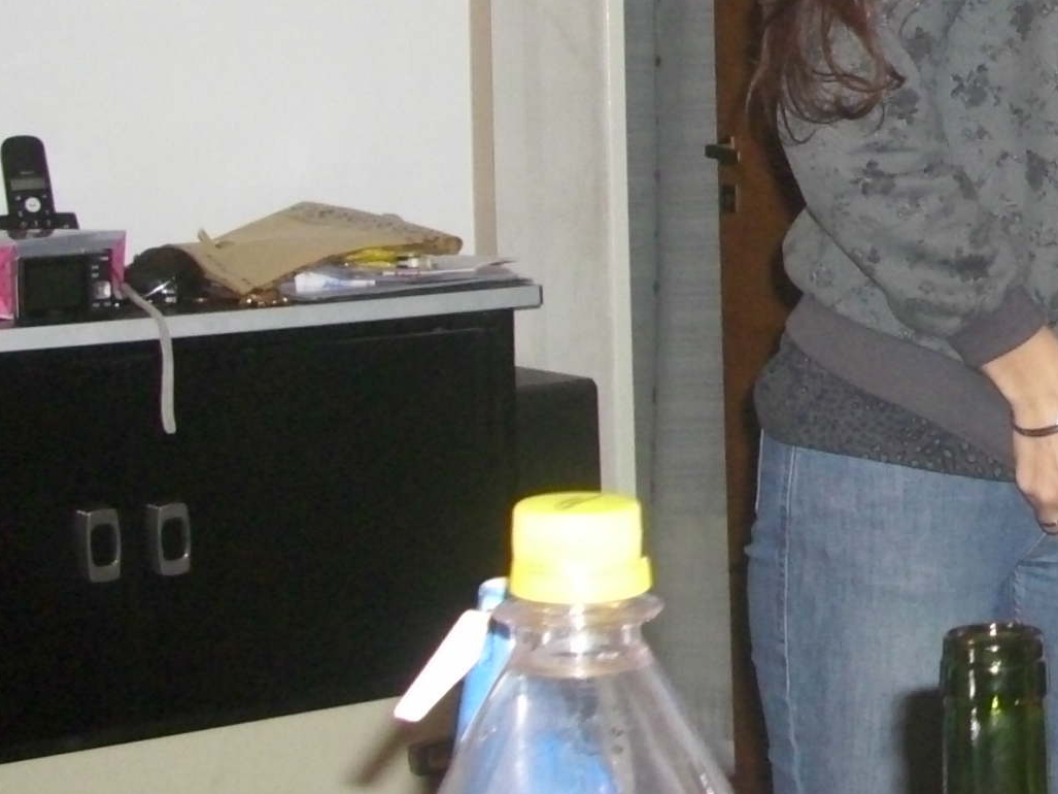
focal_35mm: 85
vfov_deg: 16.8
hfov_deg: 21.4
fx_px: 2598
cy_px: -101
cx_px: 1262
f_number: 2.8
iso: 200
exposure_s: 1/30
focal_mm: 6.2
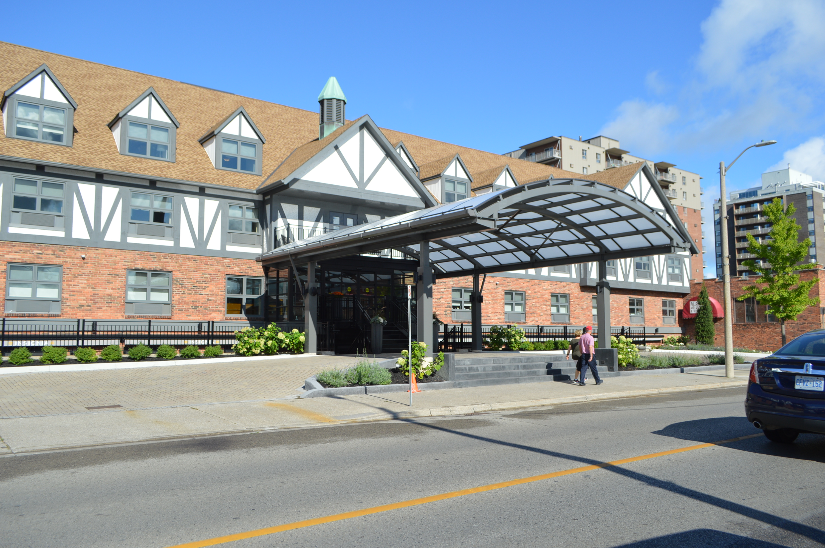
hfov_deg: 67.4
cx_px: 412
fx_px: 618
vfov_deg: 47.8
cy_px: 274
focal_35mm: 27
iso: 100
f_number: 7.1
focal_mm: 18
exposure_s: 1/400
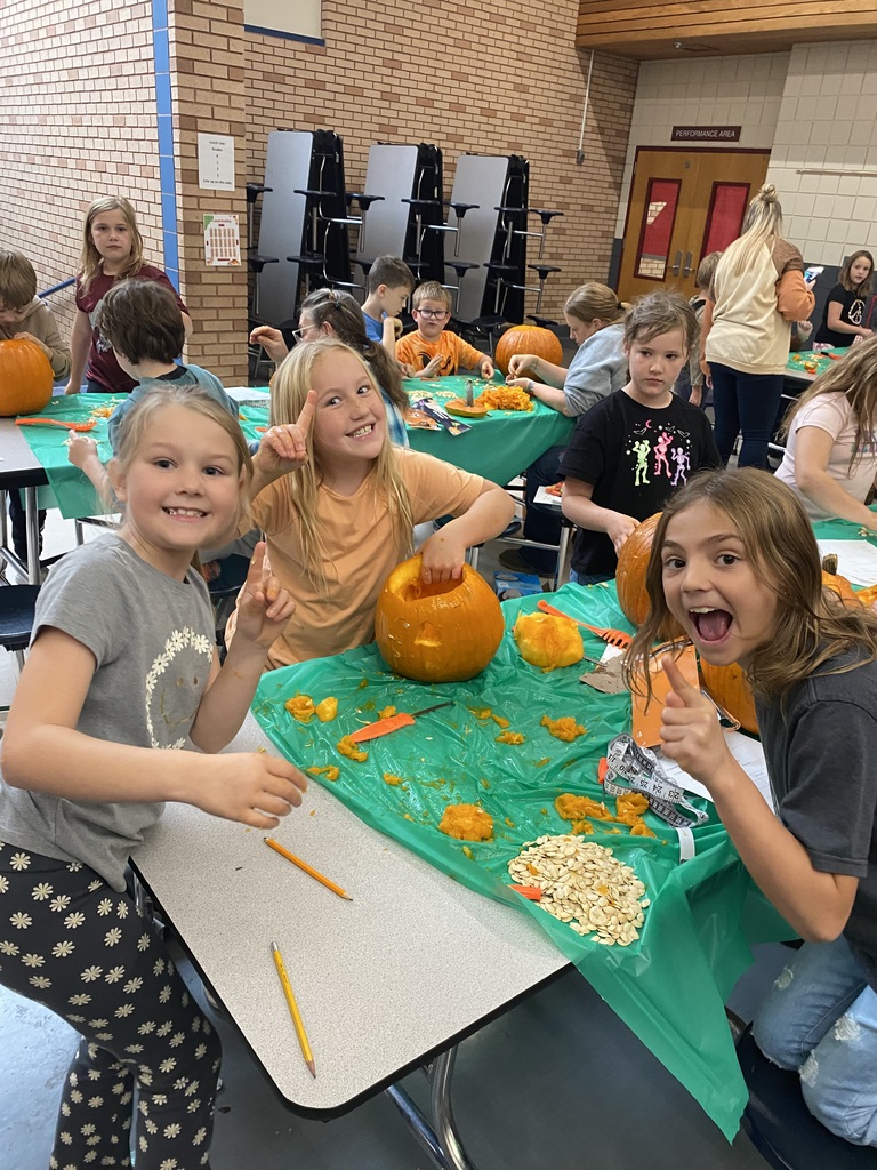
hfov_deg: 53.1
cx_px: 438
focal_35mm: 26
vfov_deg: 67.3
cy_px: 585
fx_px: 878
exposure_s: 1/60
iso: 320
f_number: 1.8
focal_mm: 4.25
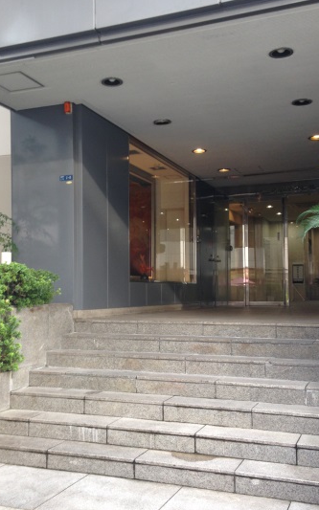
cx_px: 158
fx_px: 584
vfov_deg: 47.2
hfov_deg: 30.5
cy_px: 267
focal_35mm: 42
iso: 50
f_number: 2.4
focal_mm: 4.12
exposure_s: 1/30
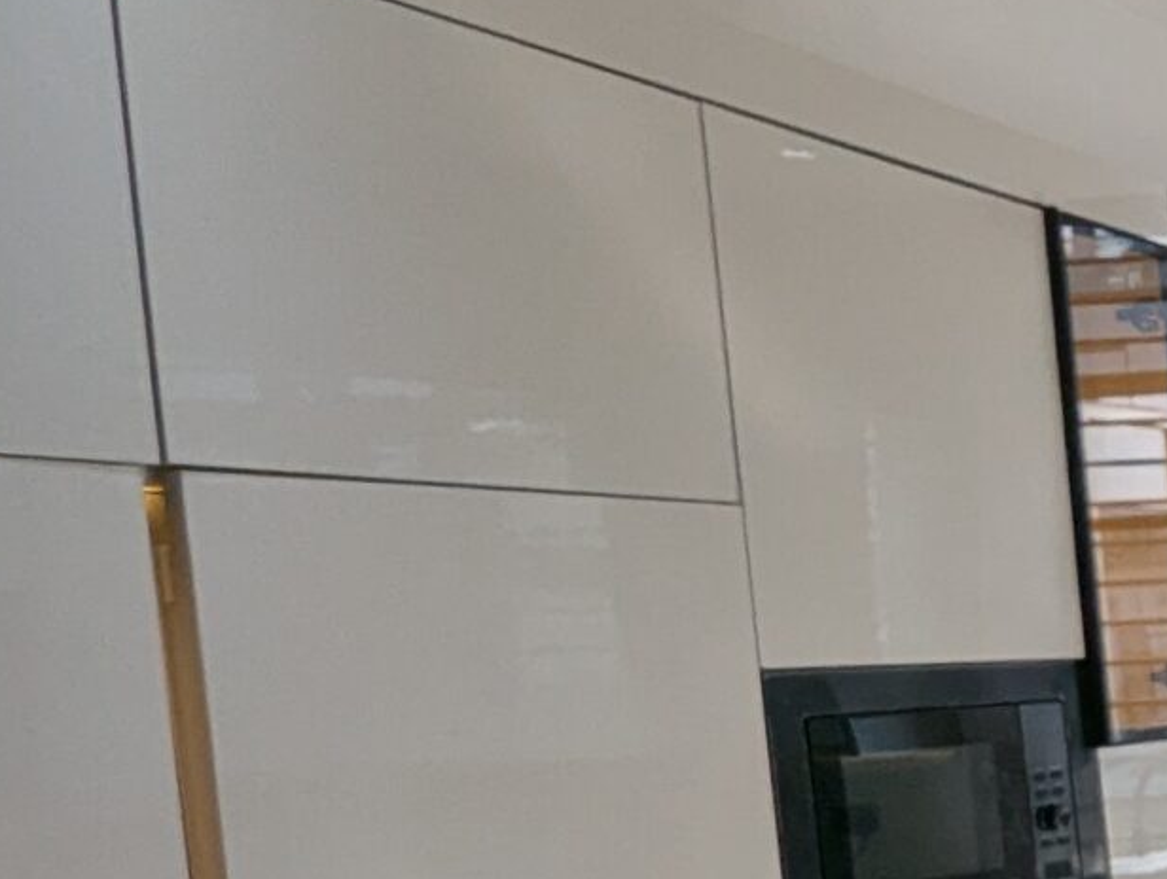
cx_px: 2311
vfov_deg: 26.7
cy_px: 680
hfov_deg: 19.6
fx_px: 1823
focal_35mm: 54
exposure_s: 1/100
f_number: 2.2
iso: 42
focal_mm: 1.95
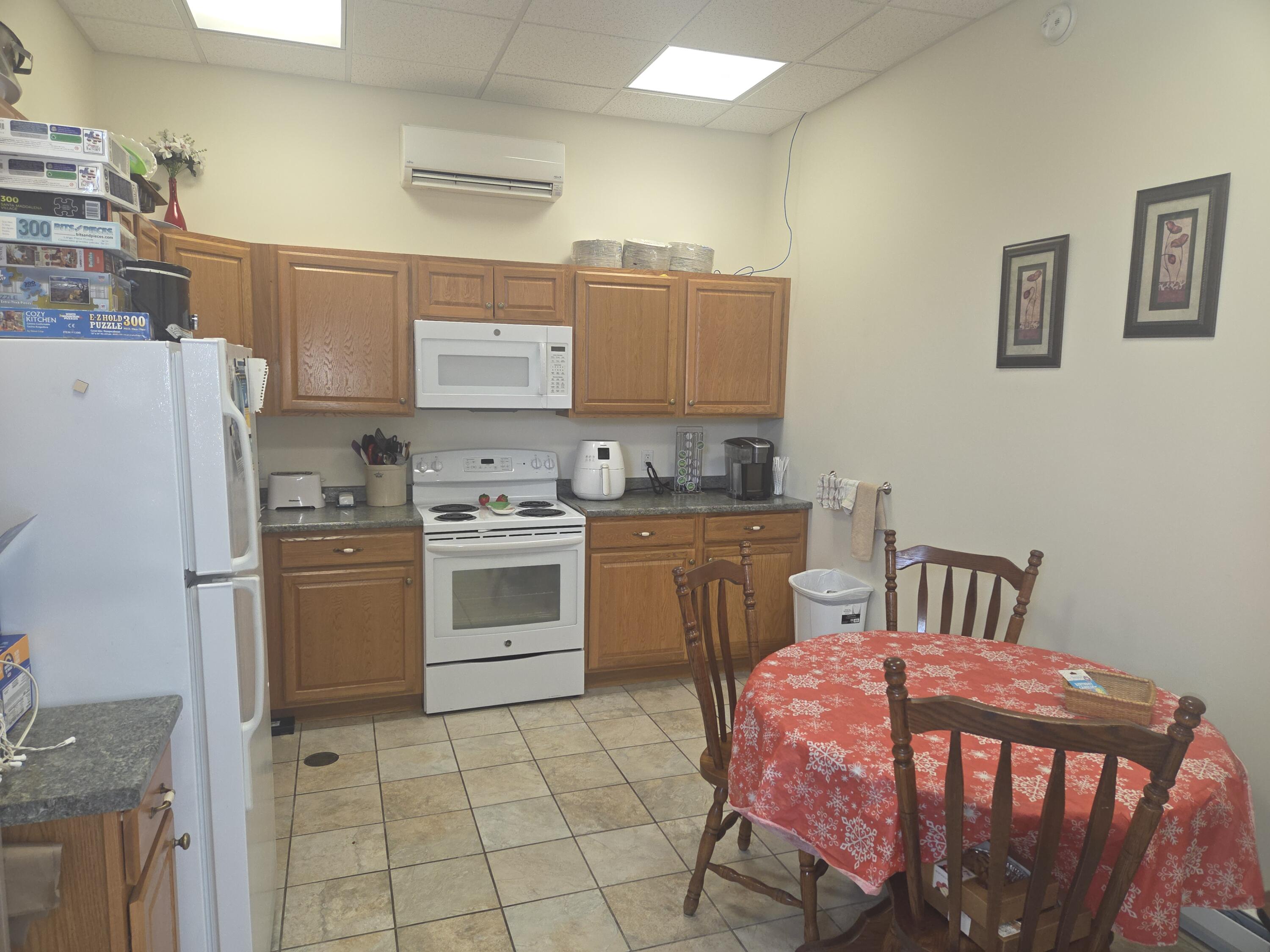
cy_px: 476
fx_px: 844
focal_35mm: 23
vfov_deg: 58.9
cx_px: 635
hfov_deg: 73.9
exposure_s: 1/30
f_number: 1.8
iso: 100
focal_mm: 5.4
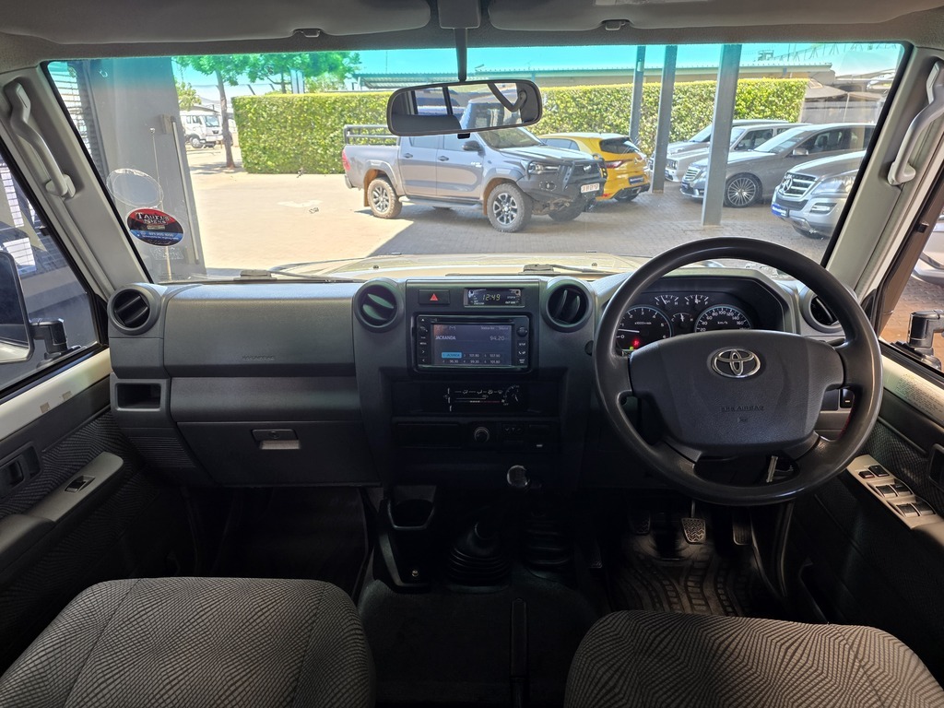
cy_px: 354
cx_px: 472
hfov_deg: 73.9
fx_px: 627
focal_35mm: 23
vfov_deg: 58.9
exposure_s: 1/180
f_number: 1.7
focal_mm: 6.25
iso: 200
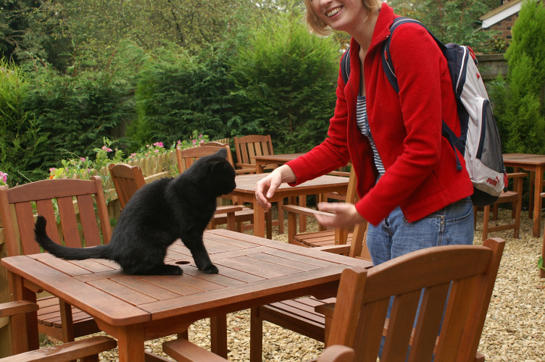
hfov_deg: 43.6
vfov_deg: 29.8
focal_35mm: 45
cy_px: 181
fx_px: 681
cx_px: 272
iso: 100
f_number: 5
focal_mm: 30
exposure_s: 1/30
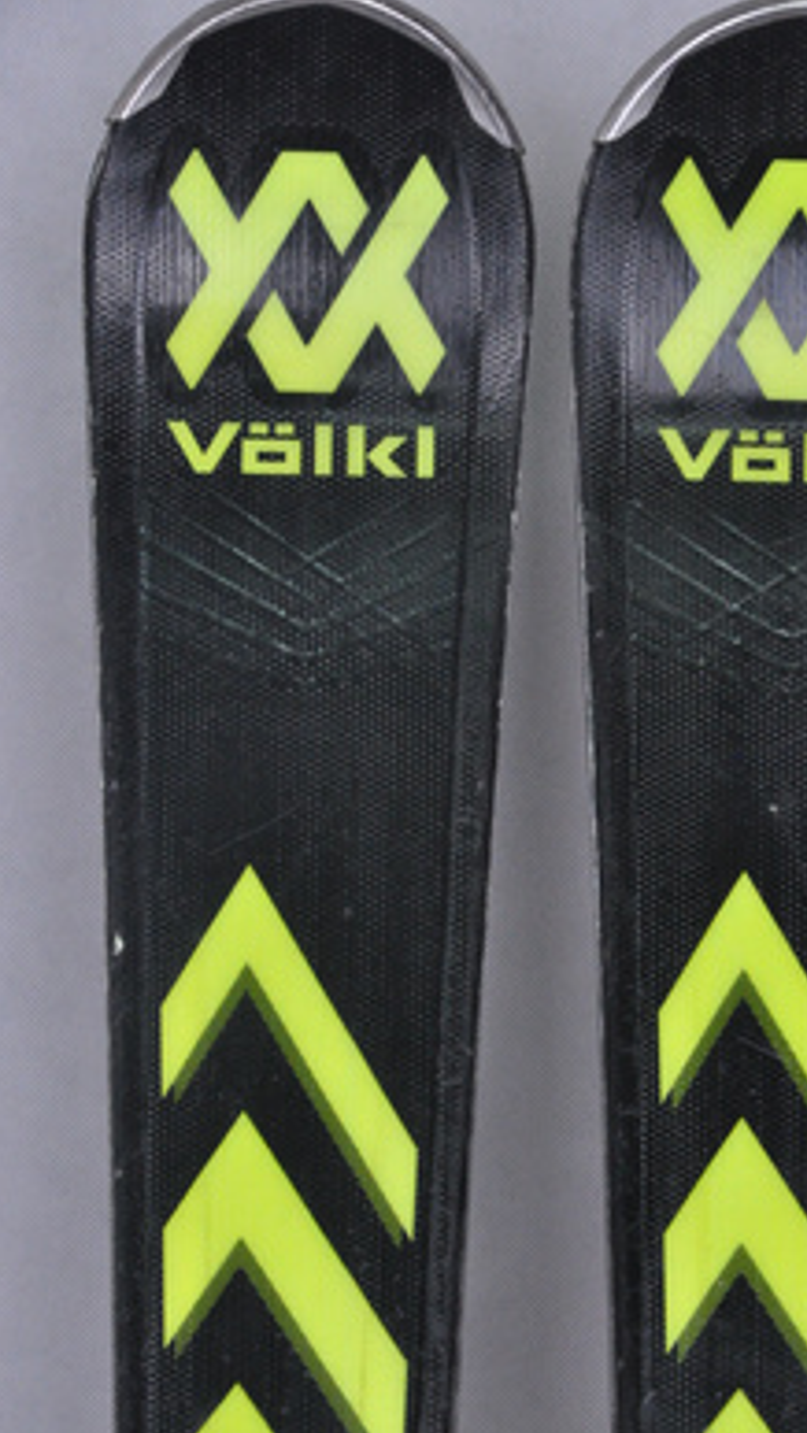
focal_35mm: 192
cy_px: 822
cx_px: 542
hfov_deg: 6.3
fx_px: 7281
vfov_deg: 11.2
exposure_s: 1/125
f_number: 9.5
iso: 3200
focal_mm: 105
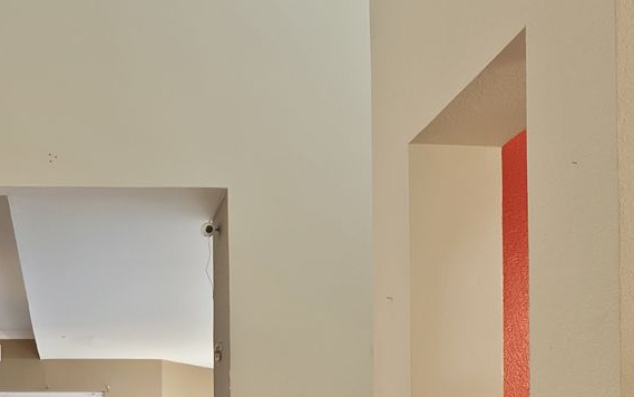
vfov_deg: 26.3
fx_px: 743
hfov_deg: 43.4
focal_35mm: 43
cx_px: 101
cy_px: 486
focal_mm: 12
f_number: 9
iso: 640
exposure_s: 1.3
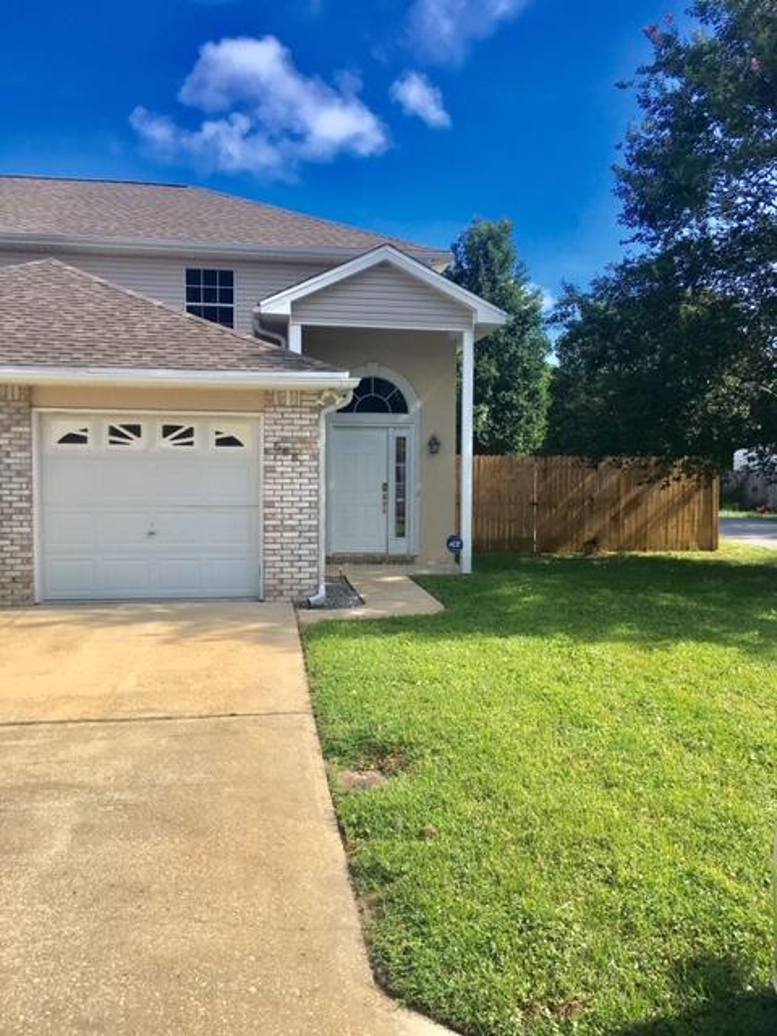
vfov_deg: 61.7
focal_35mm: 29
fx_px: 868
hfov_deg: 48.2
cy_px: 518
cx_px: 388
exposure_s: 1/810
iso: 25
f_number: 2.2
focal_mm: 4.15
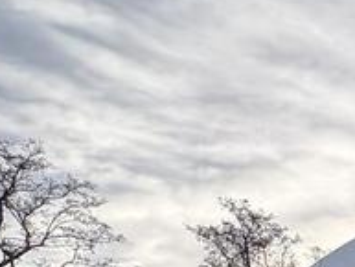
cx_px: 624
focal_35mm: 65
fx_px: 667
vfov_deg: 18.7
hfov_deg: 21.1
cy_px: 446
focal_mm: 2.22
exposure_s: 1/620
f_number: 2.2
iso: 40
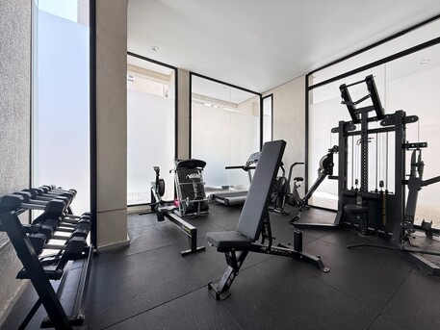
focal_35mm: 14
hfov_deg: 102.0
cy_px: 165
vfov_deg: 85.7
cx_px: 220
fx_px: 178
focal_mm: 2.22
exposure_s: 1/99
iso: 80
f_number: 2.2
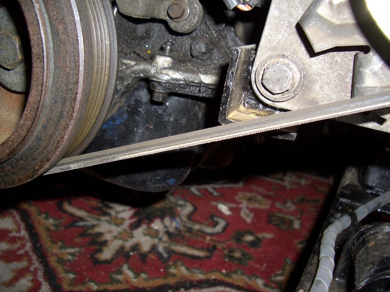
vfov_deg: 40.7
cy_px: 146
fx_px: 394
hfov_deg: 52.6
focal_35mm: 35
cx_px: 195
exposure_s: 1/60
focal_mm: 5.8
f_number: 2.6
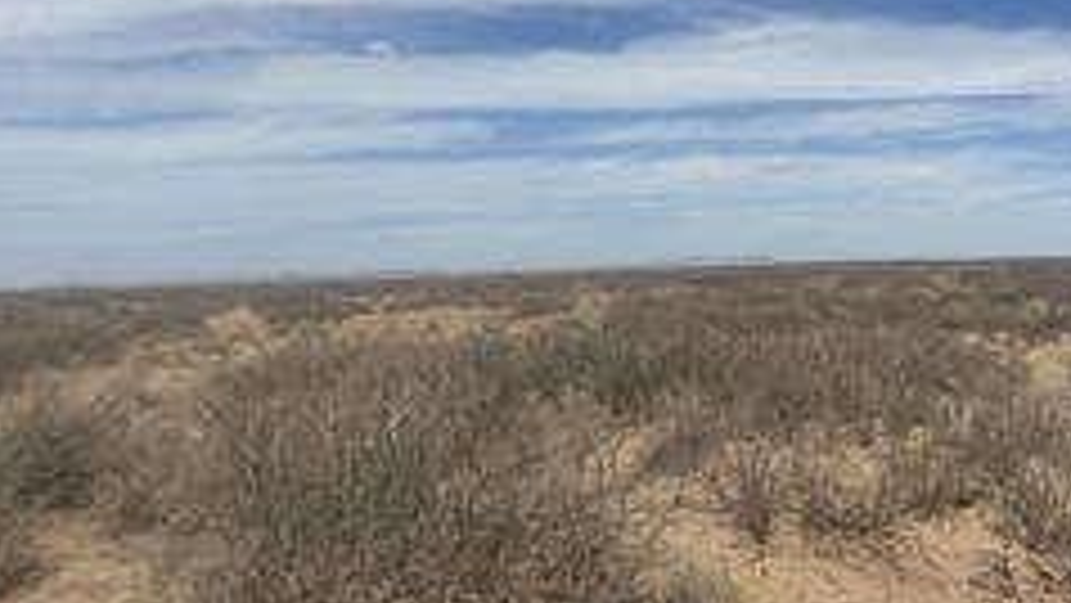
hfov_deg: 45.8
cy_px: 27
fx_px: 1250
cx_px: 702
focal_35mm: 44
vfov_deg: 26.0
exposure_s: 1/12048
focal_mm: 6.86
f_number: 1.78
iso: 80
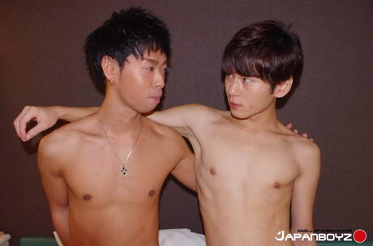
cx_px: 186
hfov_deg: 55.9
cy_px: 123
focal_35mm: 34
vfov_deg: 38.7
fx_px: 351
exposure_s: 1/90
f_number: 8
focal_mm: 23.13
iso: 6400
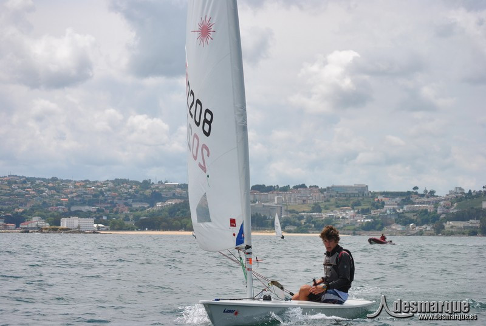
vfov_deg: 13.5
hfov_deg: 20.0
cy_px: 163
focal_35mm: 102
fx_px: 1379
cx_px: 243
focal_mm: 68
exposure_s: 1/640
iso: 100
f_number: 6.3
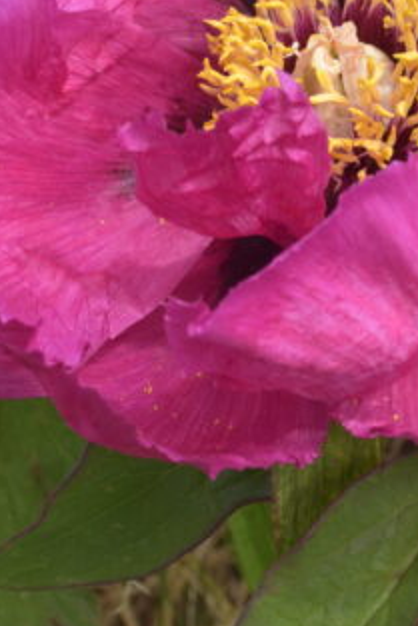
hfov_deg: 8.8
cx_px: 344
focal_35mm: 155
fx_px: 2699
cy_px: 202
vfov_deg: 13.2
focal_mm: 45
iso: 250
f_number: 11
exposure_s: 1/200
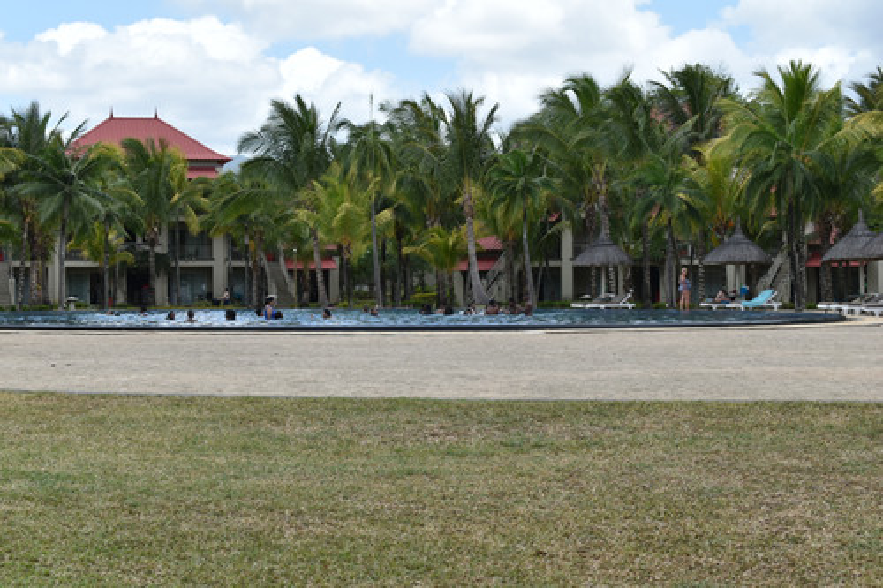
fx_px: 1765
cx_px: 442
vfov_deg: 18.9
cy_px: 294
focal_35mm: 72
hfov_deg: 28.1
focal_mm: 48
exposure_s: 1/320
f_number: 9
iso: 200
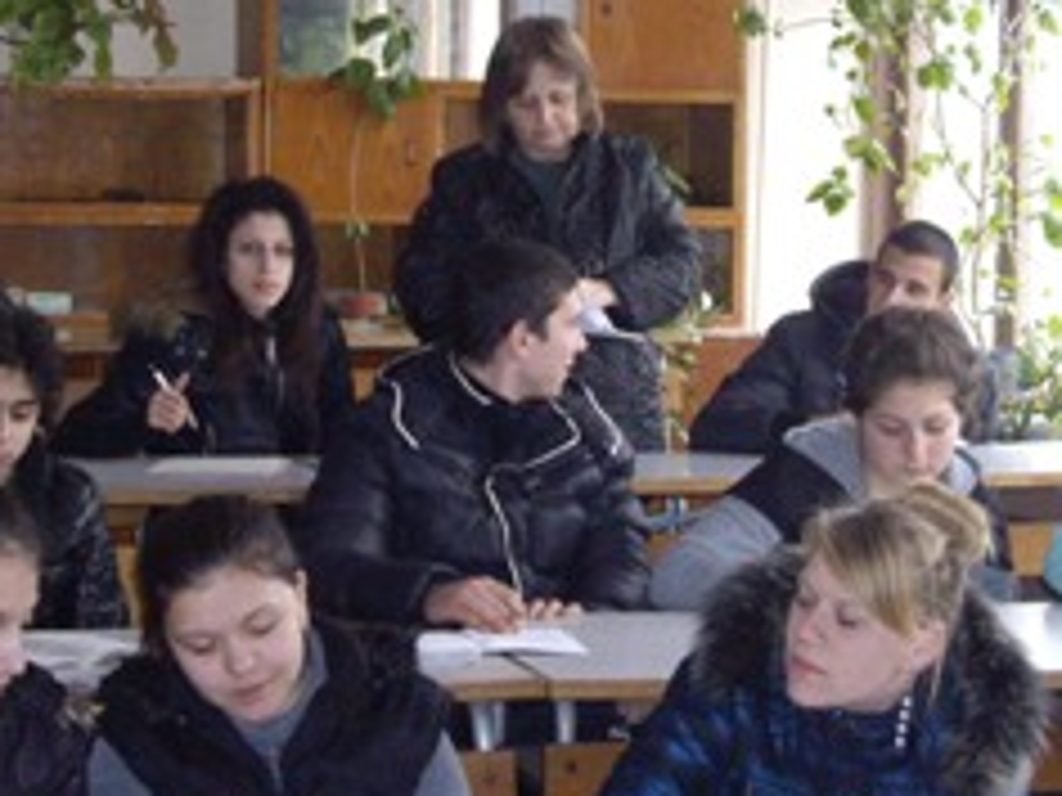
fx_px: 3160
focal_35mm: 103
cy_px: 207
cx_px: 540
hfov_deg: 19.1
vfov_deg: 14.3
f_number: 2.8
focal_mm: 7.9
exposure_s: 1/60
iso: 400
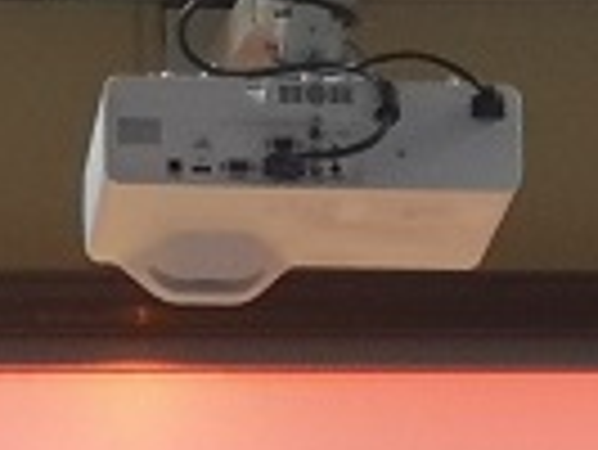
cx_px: 513
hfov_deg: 4.7
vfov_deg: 3.4
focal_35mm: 423
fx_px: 7314
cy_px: 1278
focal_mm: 3.95
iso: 80
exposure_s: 1/50
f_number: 1.8
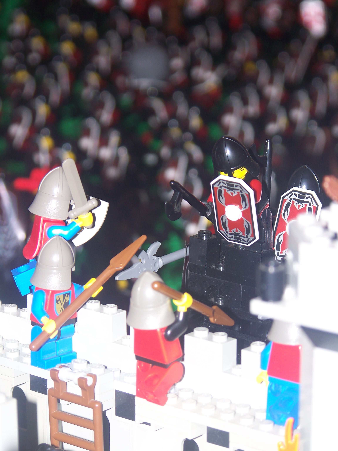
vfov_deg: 10.7
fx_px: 2396
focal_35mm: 184
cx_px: 169
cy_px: 226
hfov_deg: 8.1
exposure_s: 1/50
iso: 64
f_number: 3.6
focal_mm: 29.3
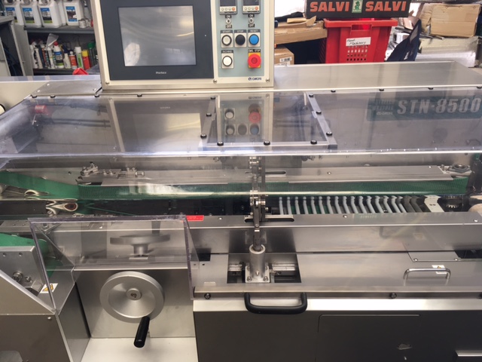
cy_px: 181
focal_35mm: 29
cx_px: 241
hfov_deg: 61.7
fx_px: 404
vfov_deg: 48.2
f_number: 2.2
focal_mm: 4.15
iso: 32
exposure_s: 1/50
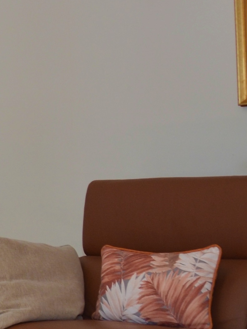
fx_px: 1151
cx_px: -445
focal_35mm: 121
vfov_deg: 16.3
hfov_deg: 9.9
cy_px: 188
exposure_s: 1/125
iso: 280
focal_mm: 18
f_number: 5.6
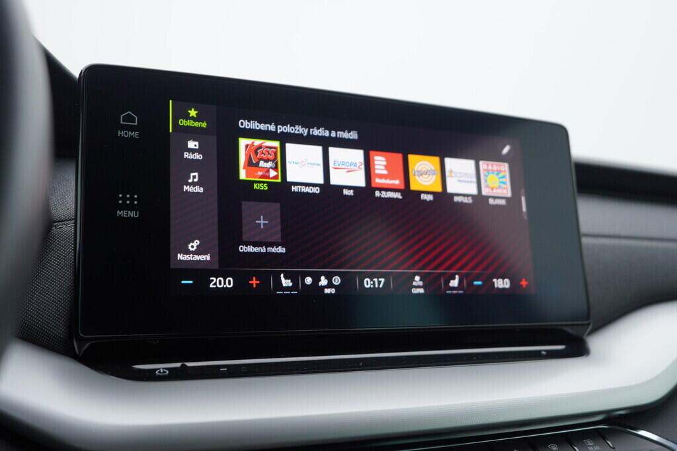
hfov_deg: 53.1
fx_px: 677
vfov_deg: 36.9
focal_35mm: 36
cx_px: 338
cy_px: 226
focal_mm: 24
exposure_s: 1/50
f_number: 3.2
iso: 125
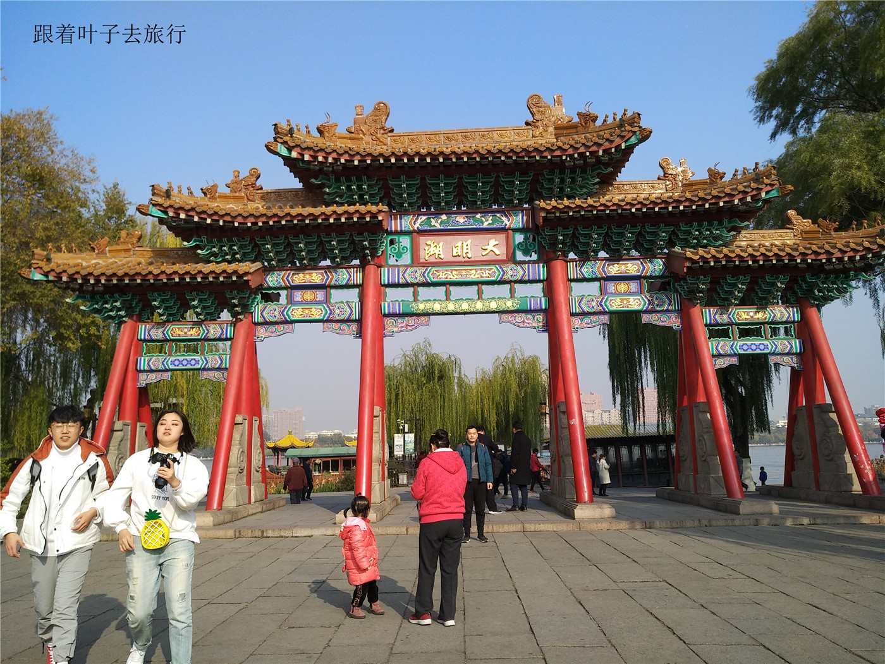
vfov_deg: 61.1
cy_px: 332
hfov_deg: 76.4
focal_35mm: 22
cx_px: 442
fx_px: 562
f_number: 2.2
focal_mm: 3.81
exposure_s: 1/885
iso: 100
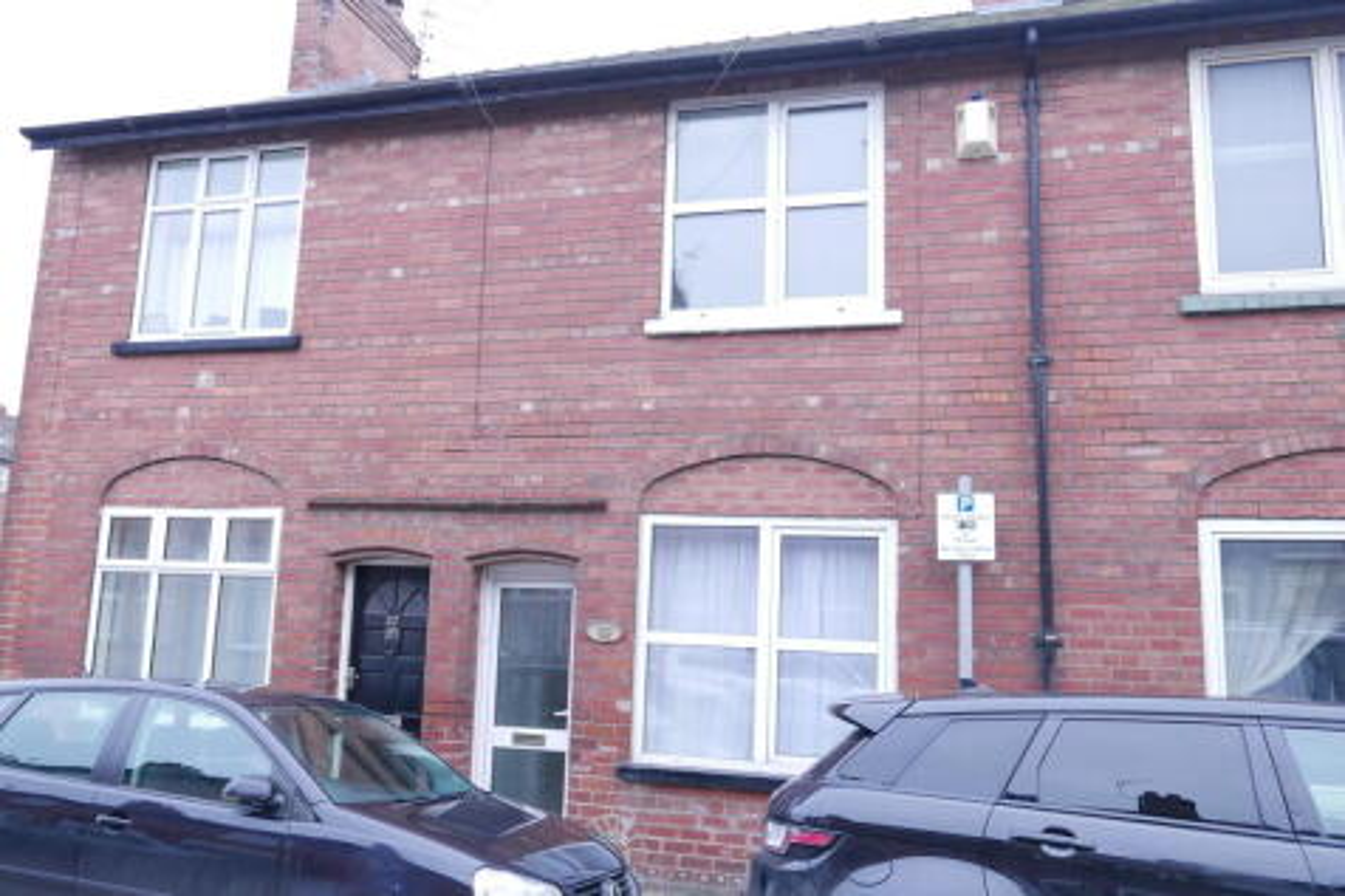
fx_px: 1046
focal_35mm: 28
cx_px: 672
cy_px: 448
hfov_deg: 65.5
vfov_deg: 46.4
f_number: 2.1
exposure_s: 1/80
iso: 800
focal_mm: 12.5
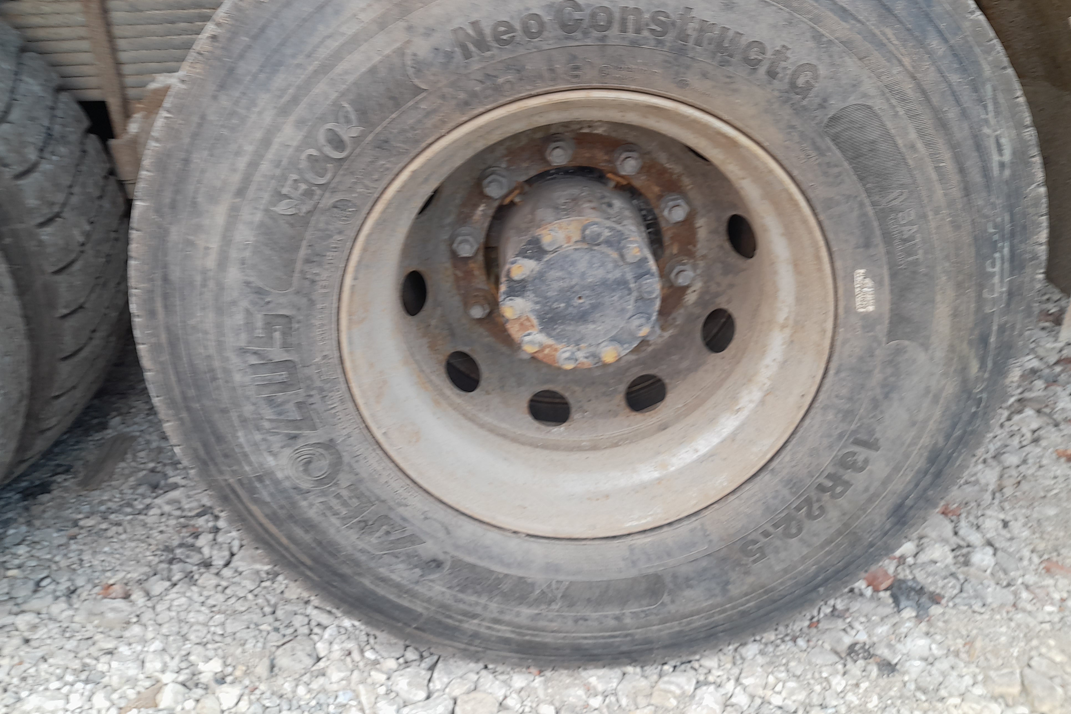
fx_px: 803
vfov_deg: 47.8
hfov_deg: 67.4
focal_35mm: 27
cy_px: 304
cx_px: 538
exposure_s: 1/50
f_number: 2
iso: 20
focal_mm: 4.6
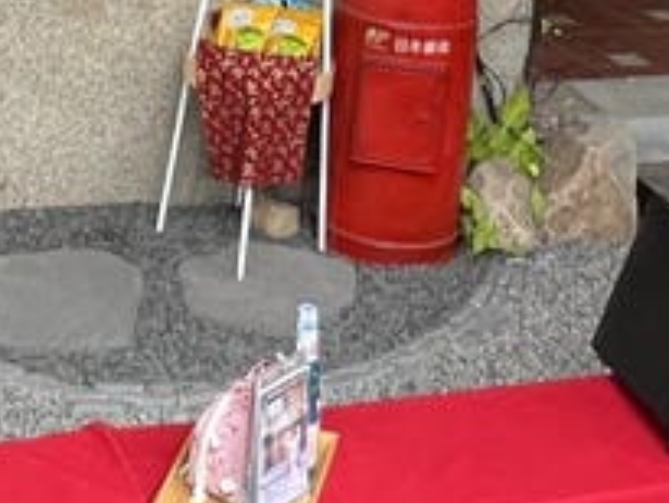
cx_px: 271
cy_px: -496
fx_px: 1470
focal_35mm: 76
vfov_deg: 15.5
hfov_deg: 25.6
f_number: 1.8
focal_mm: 1.57
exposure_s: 1/120
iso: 80
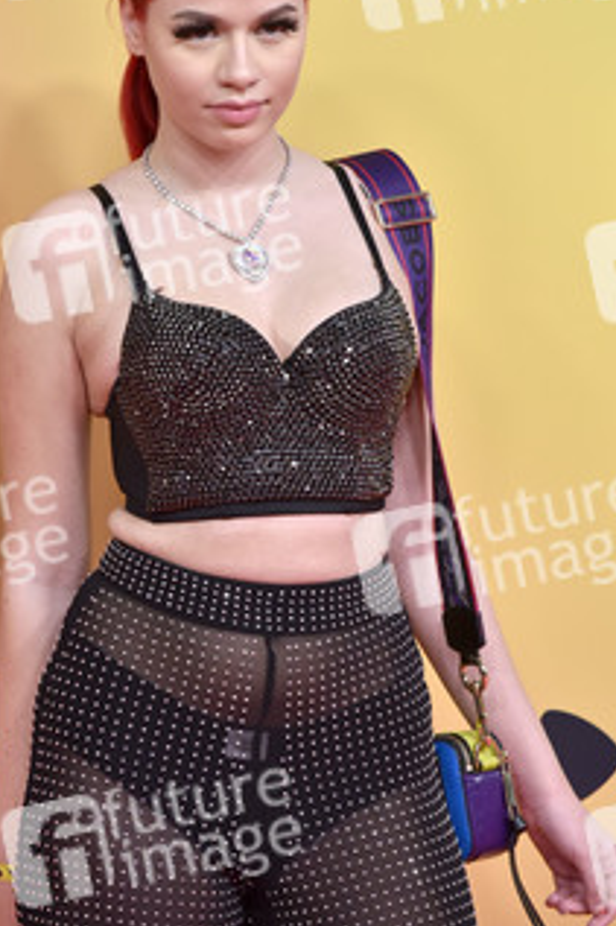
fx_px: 6166
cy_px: 400
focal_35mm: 240
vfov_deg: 8.6
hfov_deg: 5.7
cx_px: 236
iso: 2000
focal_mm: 190
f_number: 5.6
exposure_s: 1/200
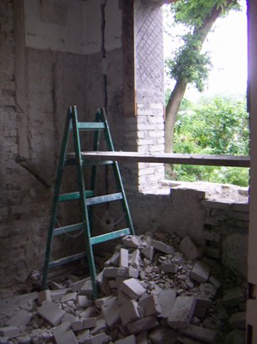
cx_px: 128
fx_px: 357
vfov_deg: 51.4
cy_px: 172
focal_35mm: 36
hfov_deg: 39.6
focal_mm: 4.7
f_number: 2.8
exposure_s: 1/50
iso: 160
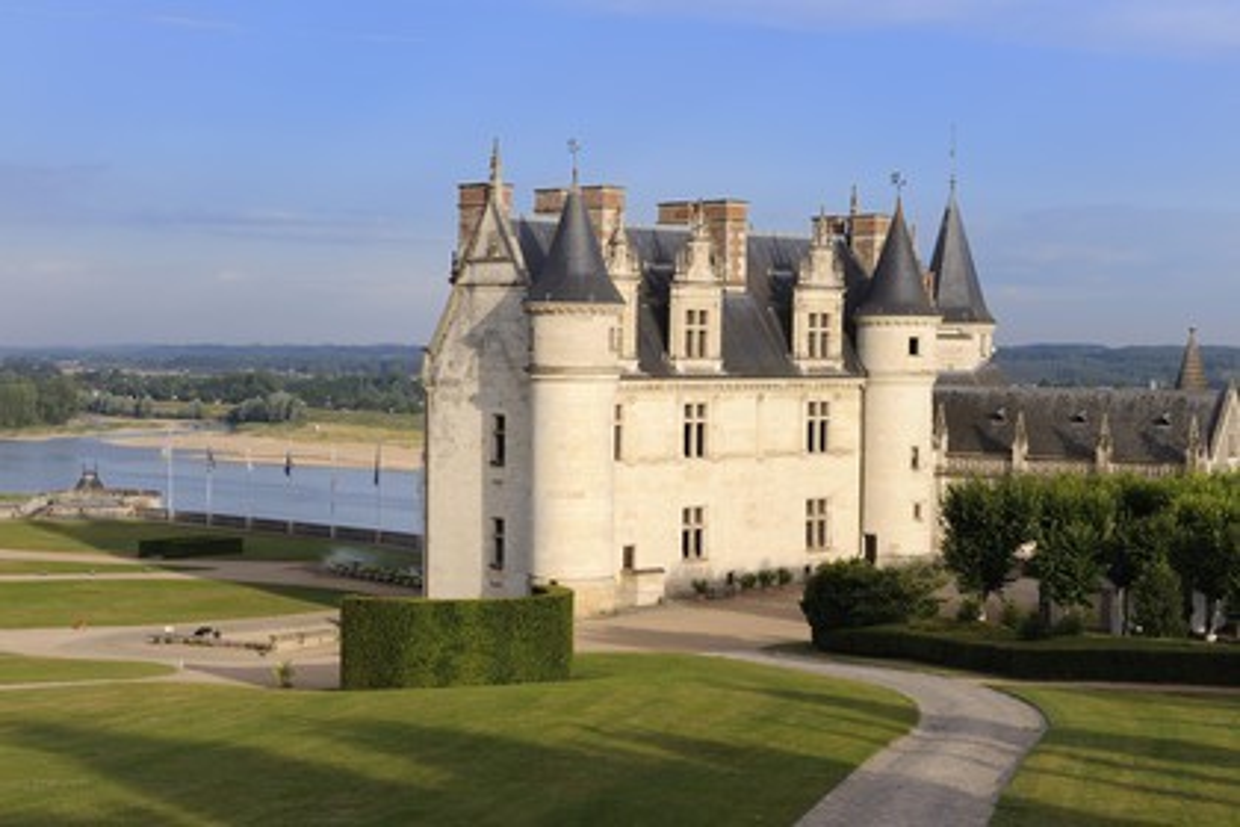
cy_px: 414
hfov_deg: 28.8
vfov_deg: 19.5
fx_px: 2411
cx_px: 620
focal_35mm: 70
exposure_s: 1/160
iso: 200
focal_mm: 70
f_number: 13
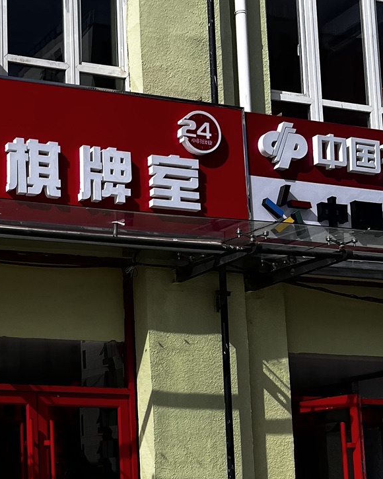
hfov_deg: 20.1
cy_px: 373
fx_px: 992
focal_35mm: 70
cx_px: -106
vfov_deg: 26.7
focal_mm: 5.7
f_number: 1.5
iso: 50
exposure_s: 1/6211
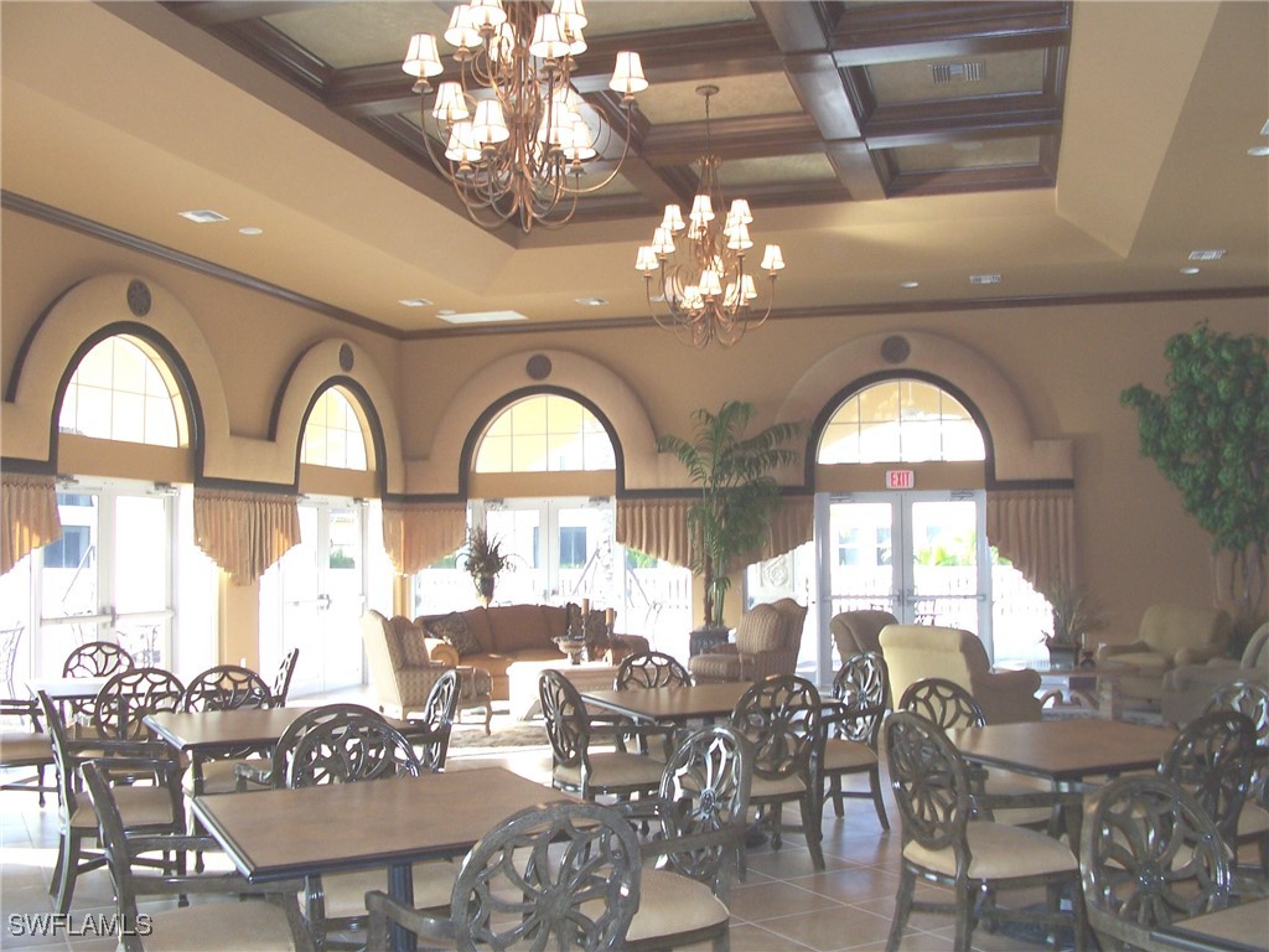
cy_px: 476
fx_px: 1283
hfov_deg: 52.6
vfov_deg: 40.7
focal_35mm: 35
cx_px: 634
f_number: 2.8
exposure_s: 1/60
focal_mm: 6
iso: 140
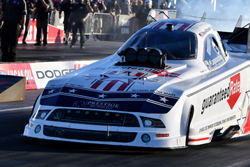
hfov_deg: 8.9
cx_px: 155
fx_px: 1598
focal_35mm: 230
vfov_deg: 6.0
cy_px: 56
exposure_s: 1/1000
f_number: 5.6
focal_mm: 110
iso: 200
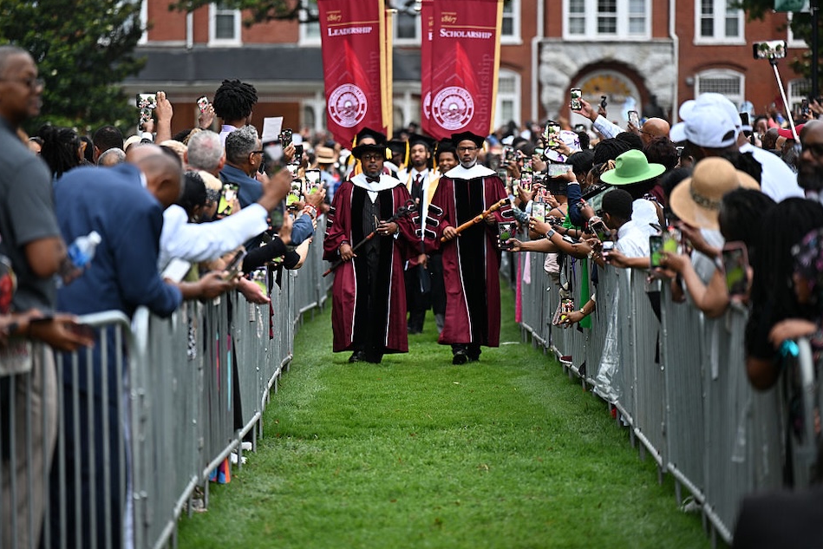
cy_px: 270
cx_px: 394
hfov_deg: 13.0
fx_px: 3612
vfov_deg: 8.7
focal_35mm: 158
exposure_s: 1/125
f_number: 2.8
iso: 200
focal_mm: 150
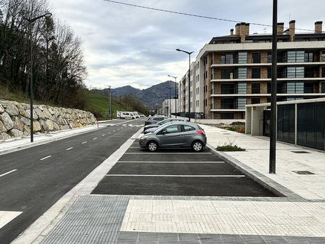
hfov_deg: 75.4
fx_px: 207
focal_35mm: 22
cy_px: 124
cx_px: 128
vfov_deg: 61.1
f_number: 2.2
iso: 40
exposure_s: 1/287
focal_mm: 2.22
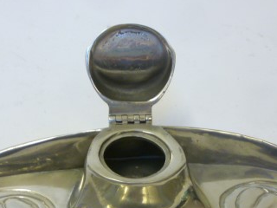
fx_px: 464
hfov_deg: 33.2
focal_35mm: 58
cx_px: 135
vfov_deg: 24.4
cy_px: 191
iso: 200
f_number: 3.3
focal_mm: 5.2
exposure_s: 1/30
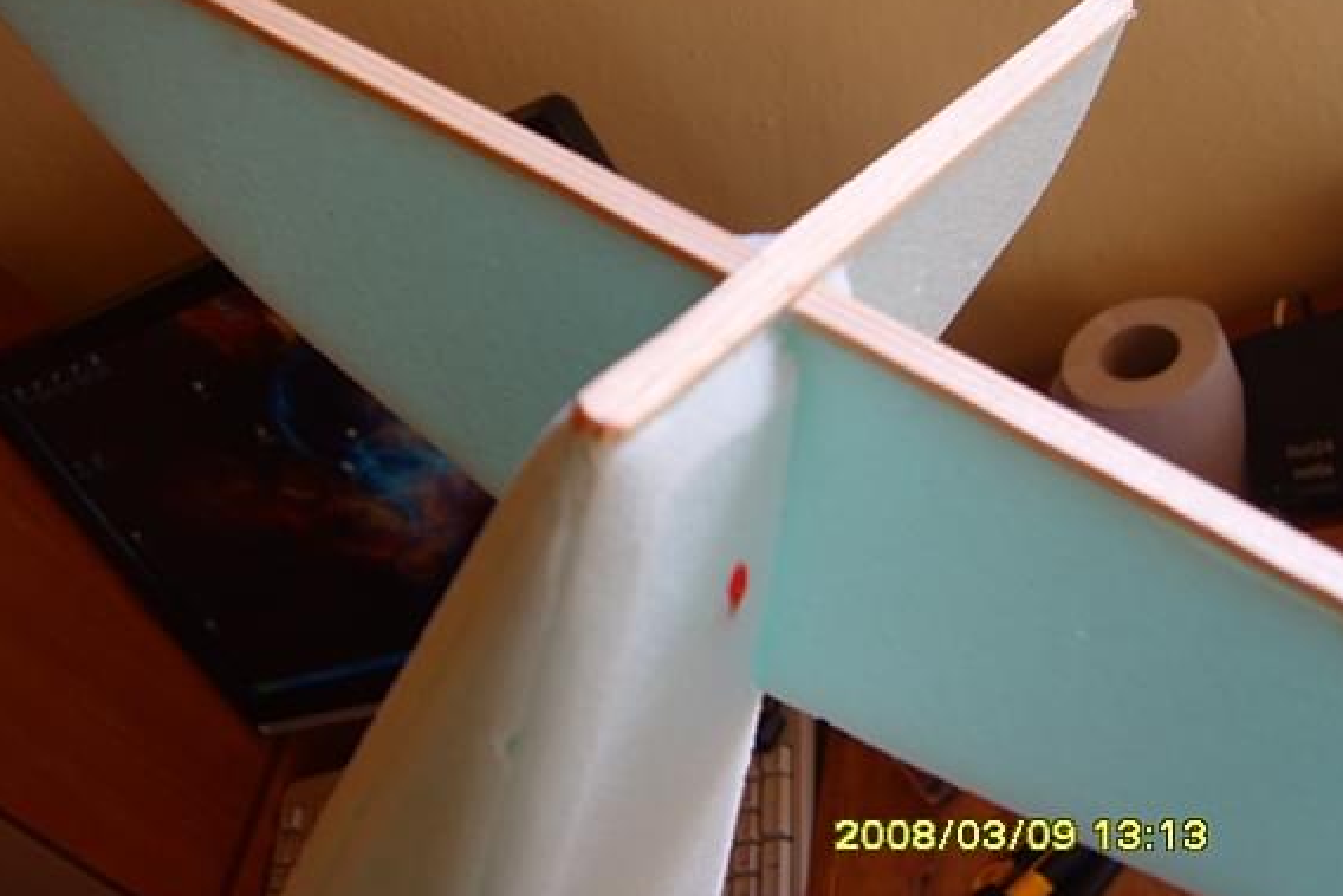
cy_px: 385
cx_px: 598
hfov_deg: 47.3
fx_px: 1530
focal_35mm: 41
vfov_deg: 32.6
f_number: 2.8
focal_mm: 7.4
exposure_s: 1/45
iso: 80
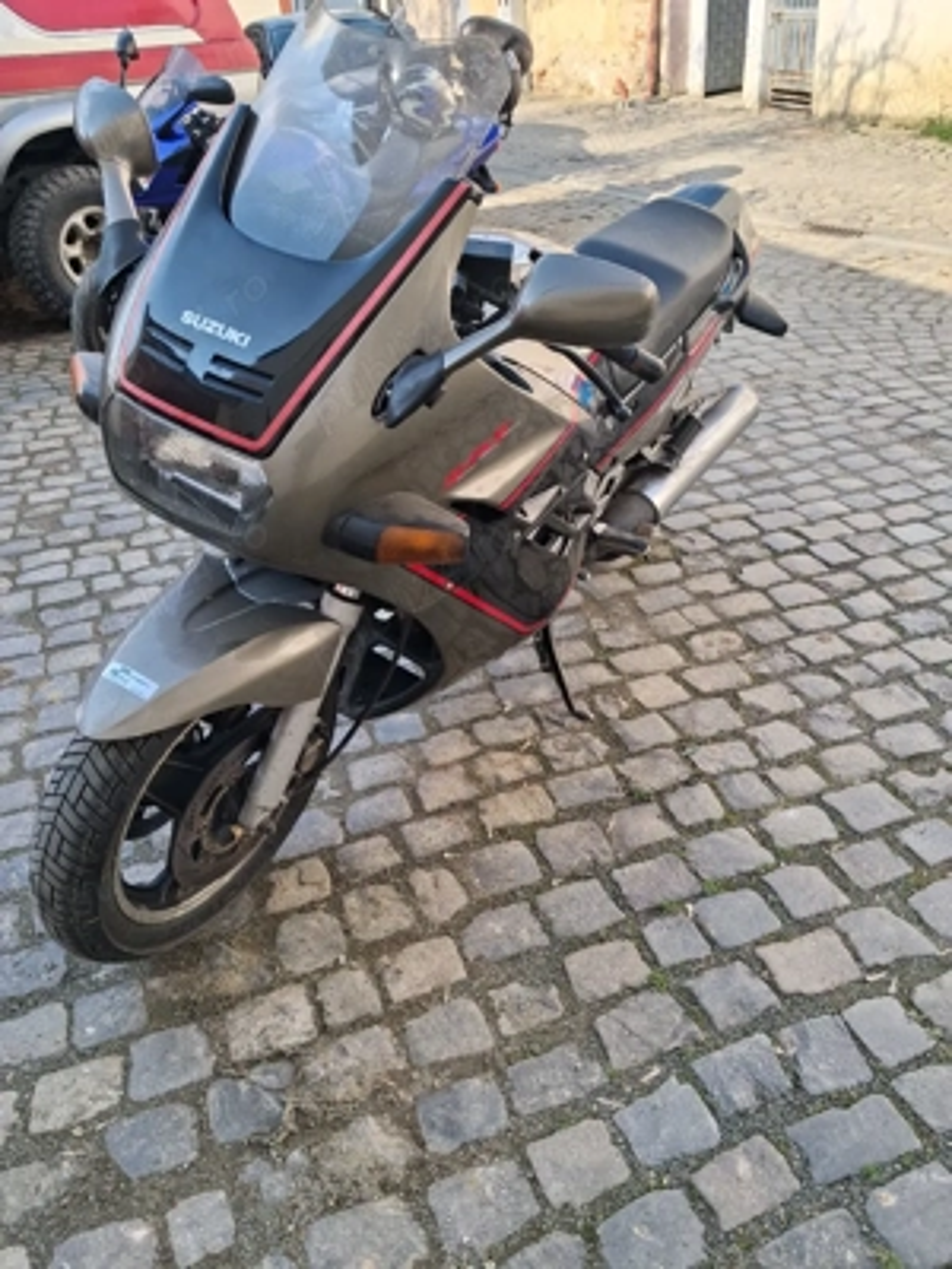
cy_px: 634
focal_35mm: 27
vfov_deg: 65.3
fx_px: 990
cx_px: 476
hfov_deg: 51.4
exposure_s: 1/204
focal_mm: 4
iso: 20
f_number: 1.8
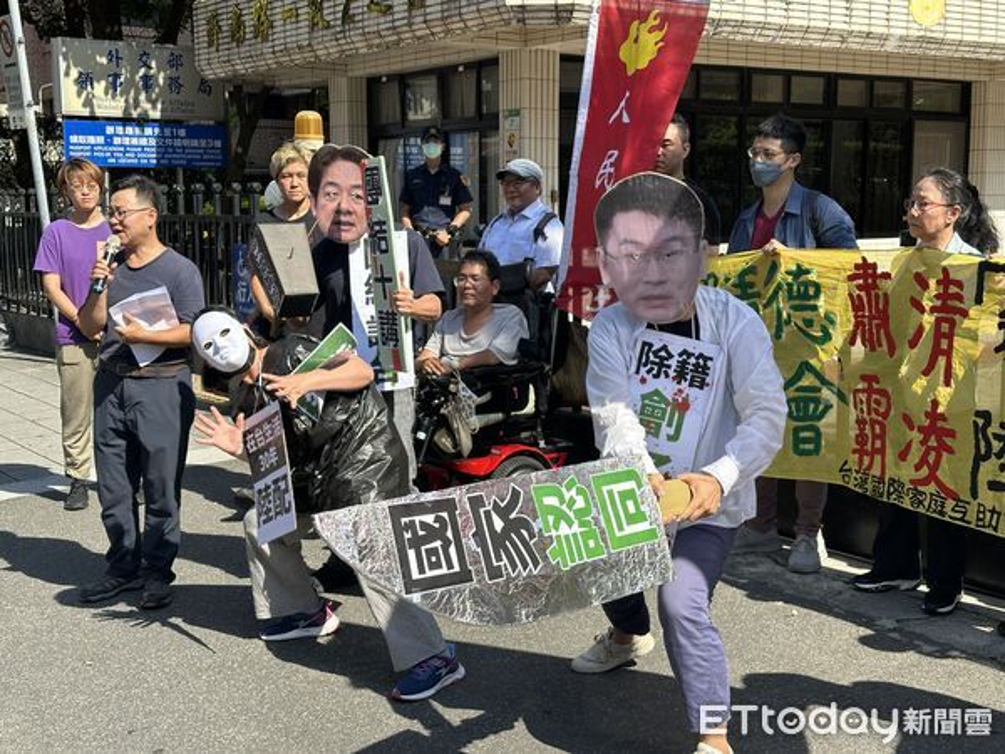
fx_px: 1394
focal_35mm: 48
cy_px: 377
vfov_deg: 30.3
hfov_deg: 39.7
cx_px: 502
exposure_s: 1/1916
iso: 64
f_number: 1.78
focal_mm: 6.86
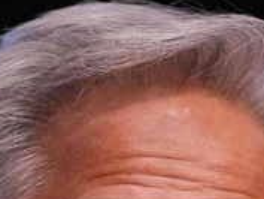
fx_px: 8486
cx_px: 215
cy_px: 324
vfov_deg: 1.3
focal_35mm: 1112
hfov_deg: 1.8
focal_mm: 200
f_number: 2.8
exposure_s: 1/400
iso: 5000
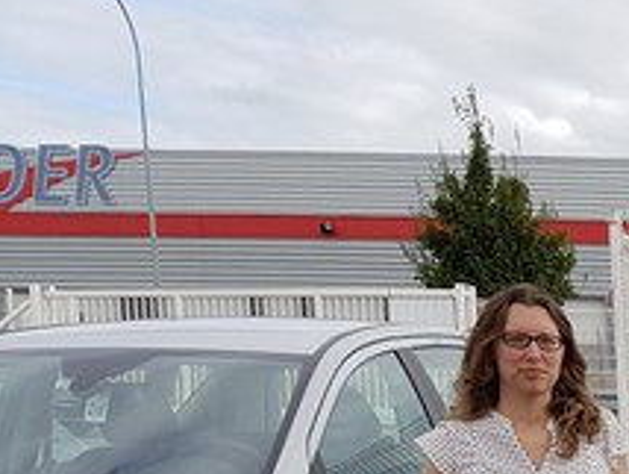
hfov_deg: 17.0
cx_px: 1102
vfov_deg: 14.0
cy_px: 777
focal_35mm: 97
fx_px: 1765
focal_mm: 4.2
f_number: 1.7
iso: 40
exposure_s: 1/910
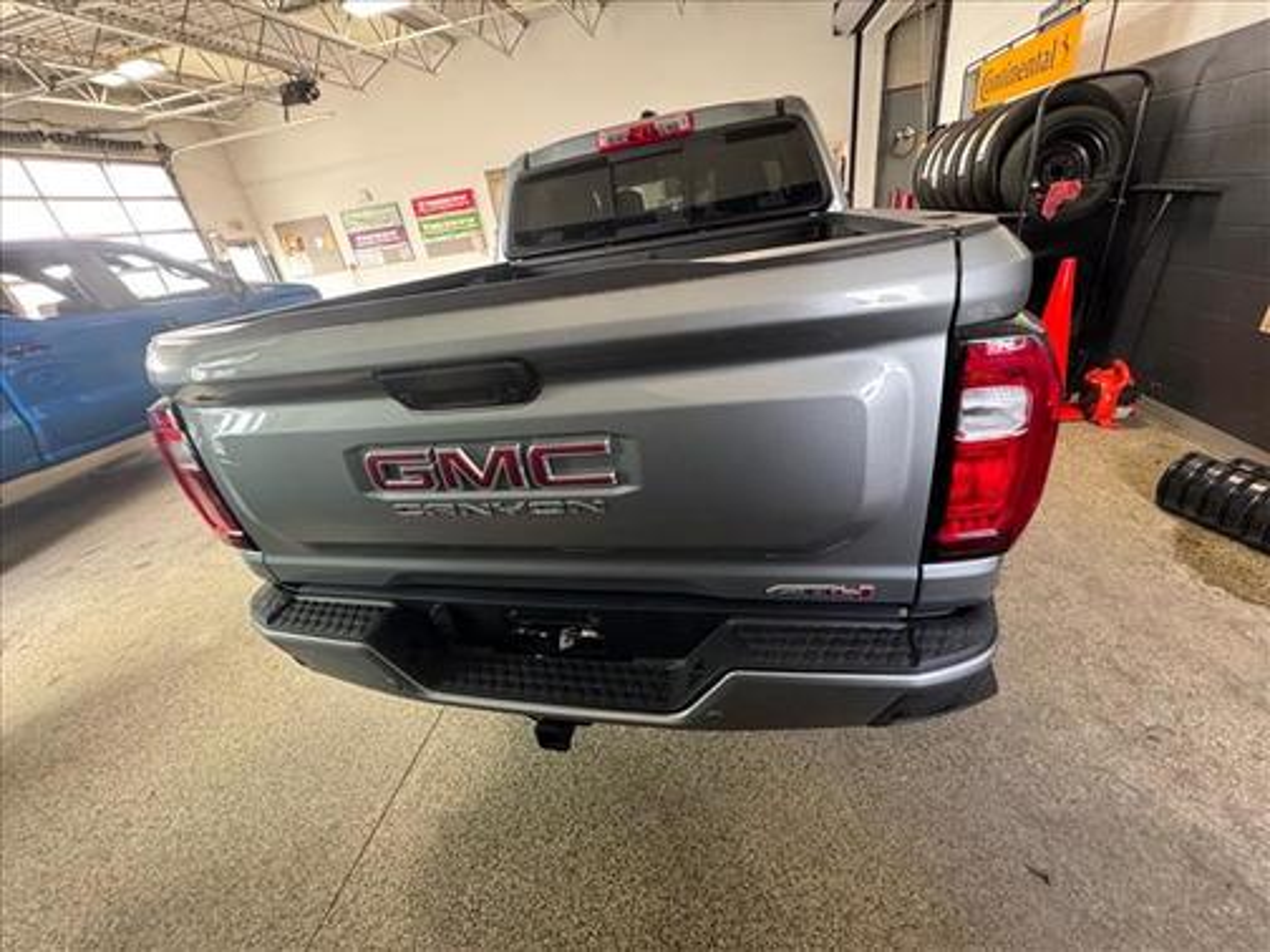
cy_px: 476
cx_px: 635
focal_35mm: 14
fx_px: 514
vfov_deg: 85.7
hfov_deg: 102.1
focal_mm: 2.22
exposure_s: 1/60
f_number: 2.2
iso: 500
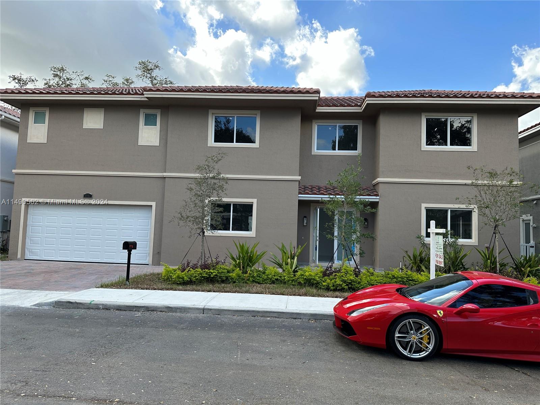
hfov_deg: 71.6
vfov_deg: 56.8
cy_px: 202
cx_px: 270
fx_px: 374
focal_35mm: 24
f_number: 1.78
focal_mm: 6.86
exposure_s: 1/918
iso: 80
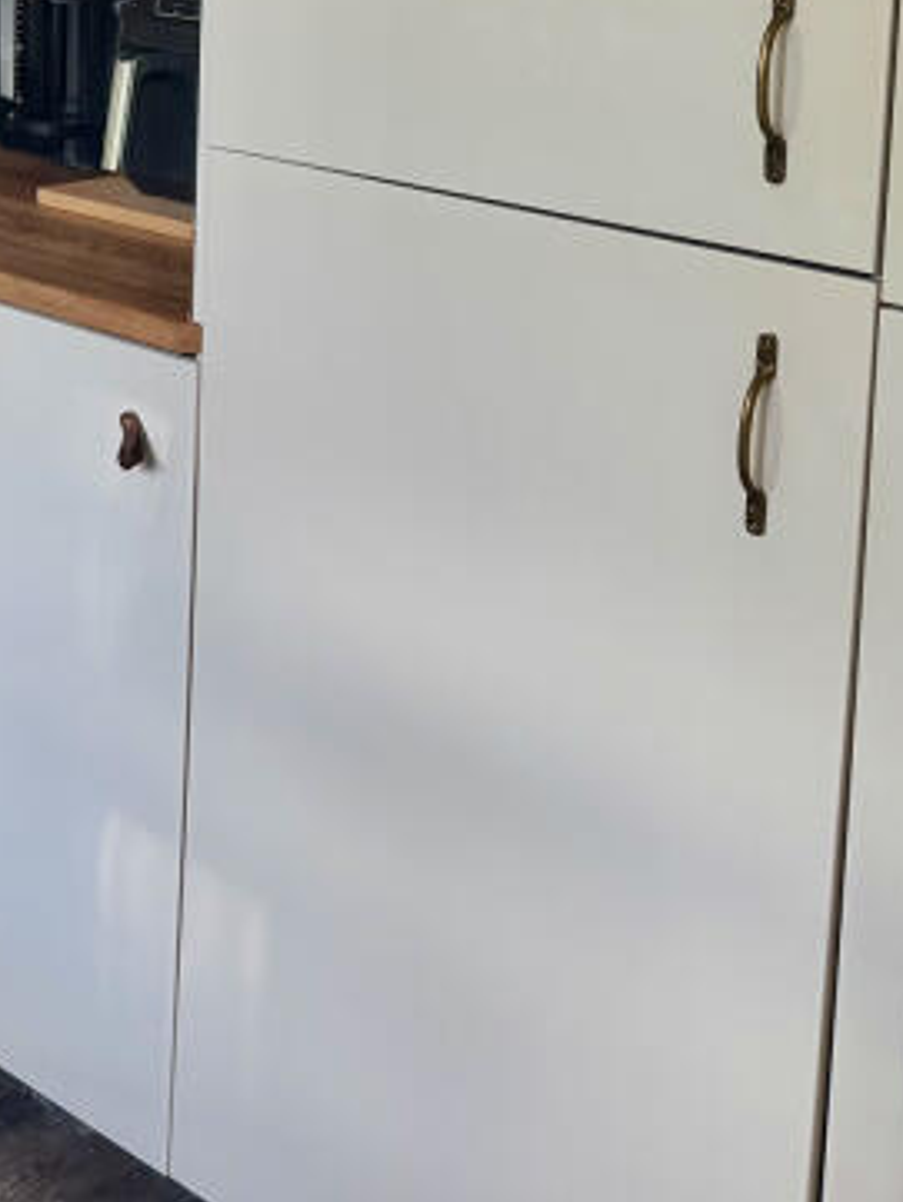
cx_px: -520
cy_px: -20
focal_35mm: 68
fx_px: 2364
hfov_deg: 18.6
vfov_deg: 26.9
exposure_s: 1/100
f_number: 1.78
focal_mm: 6.76
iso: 200
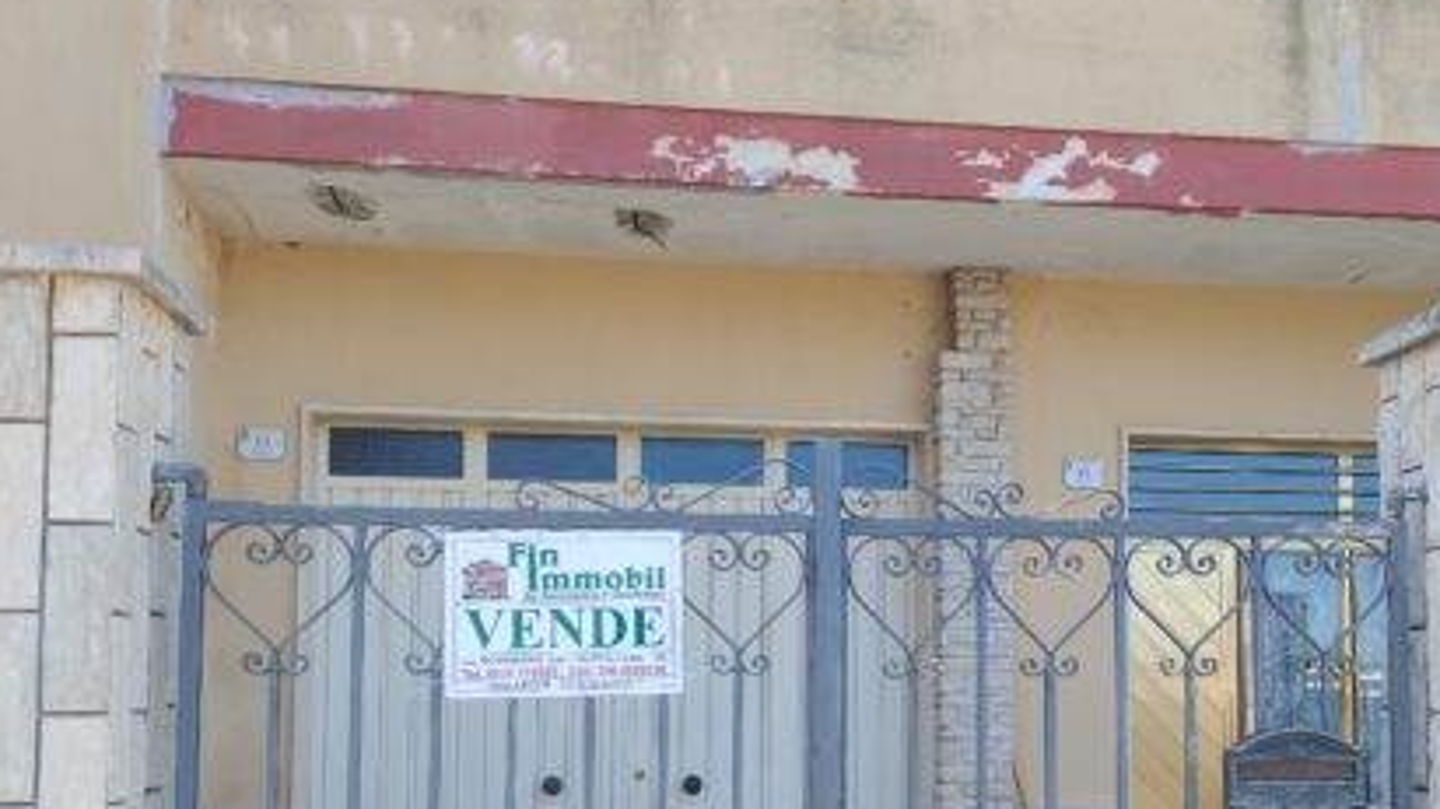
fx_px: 1298
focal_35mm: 34
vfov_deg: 34.2
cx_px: 893
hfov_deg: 57.4
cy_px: 566
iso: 111
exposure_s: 1/120
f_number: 1.7
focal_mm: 4.71
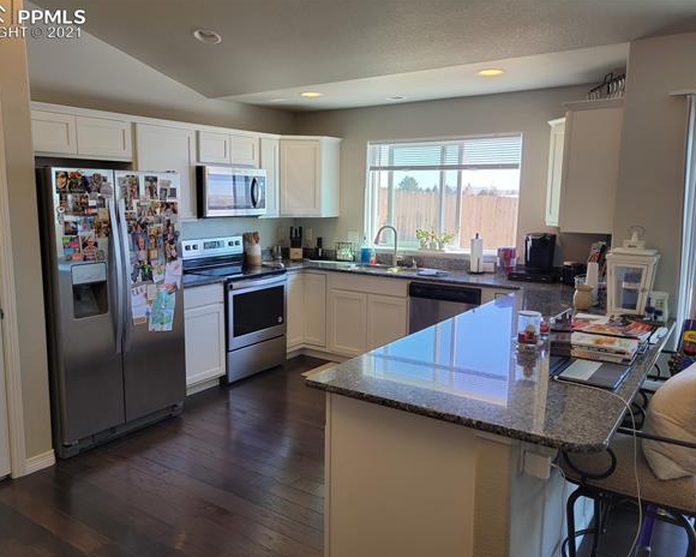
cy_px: 284
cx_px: 319
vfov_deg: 51.5
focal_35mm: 28
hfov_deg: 62.1
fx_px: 577
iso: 50
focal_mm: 5.4
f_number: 1.8
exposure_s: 1/119
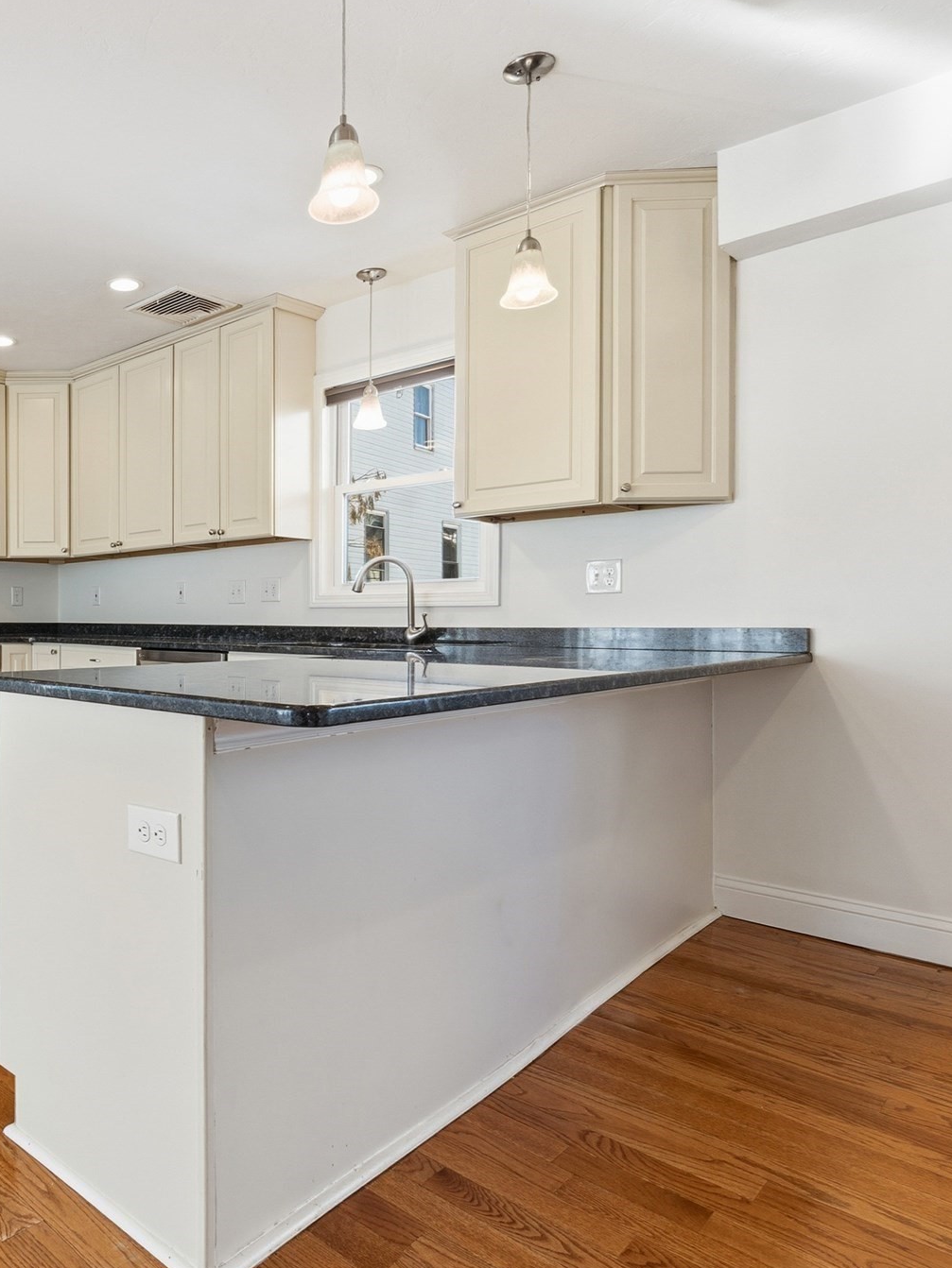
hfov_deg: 54.7
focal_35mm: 22
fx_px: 806
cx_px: 130
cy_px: 634
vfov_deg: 76.4
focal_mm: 10
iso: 100
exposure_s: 1/40
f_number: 11
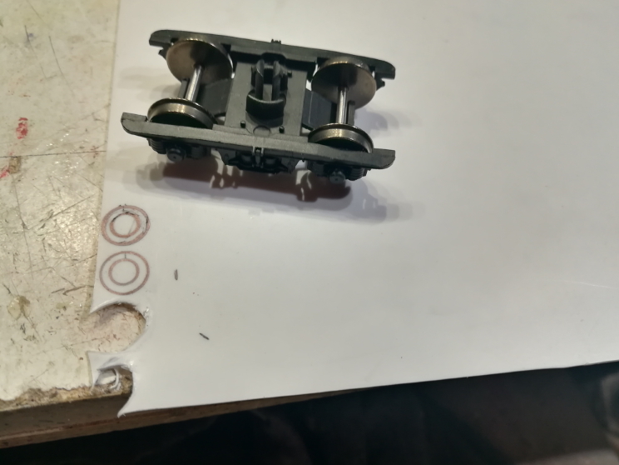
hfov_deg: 67.3
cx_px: 310
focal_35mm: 26
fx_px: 465
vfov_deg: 53.1
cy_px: 232
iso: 100
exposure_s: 1/50
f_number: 2.2
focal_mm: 3.83
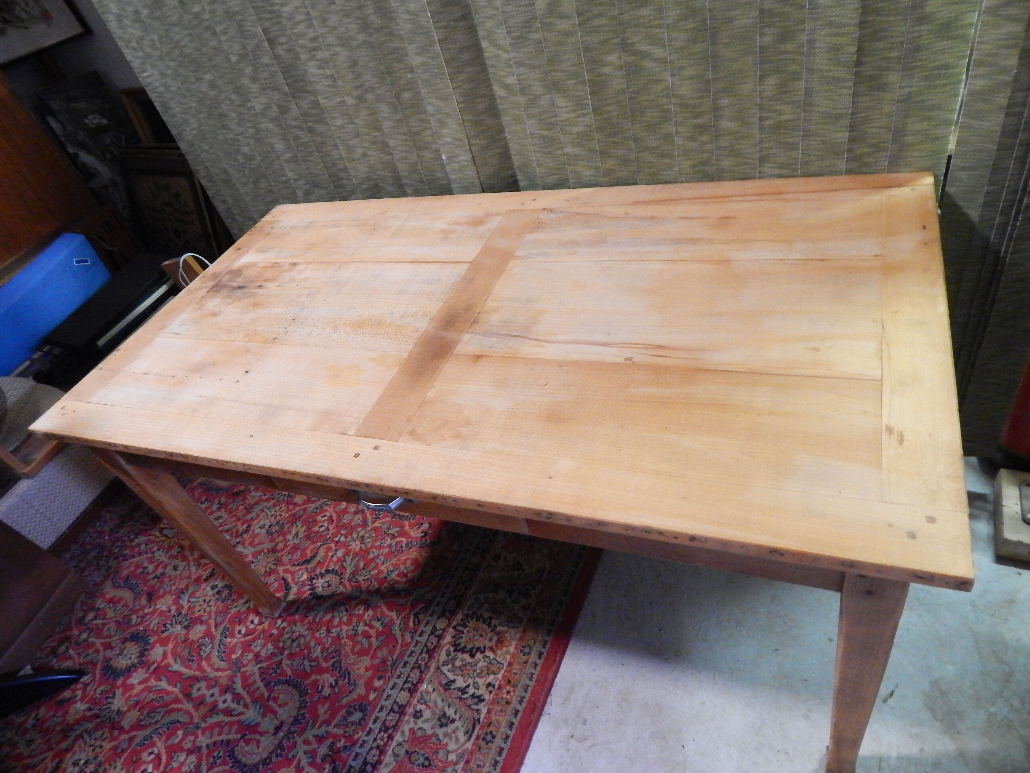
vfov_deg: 61.1
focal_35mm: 22
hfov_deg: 76.4
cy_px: 386
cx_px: 515
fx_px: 655
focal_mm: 4
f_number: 3
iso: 800
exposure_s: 1/6
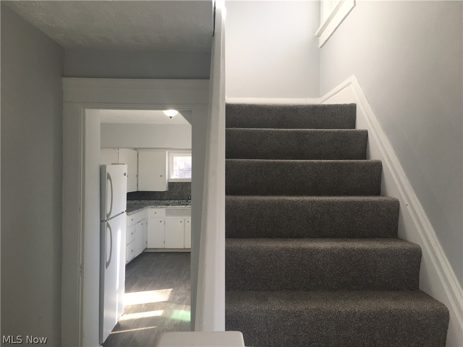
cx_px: 232
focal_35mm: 29
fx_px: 388
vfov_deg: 48.2
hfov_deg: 61.7
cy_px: 174
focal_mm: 4.15
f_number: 2.2
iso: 25
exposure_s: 1/60
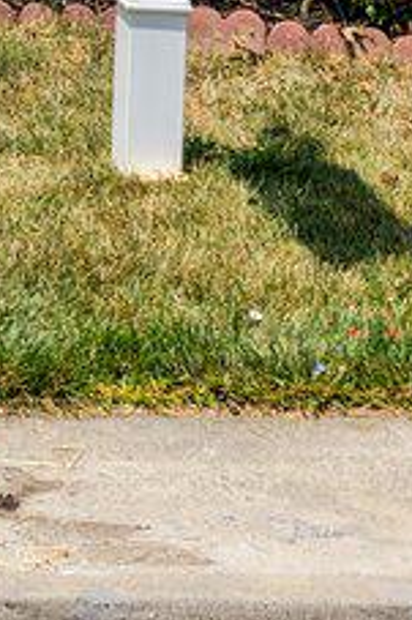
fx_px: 3954
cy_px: -1150
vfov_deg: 7.9
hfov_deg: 5.7
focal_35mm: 230
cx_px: -603
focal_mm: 34
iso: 640
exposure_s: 1/3200
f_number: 7.1
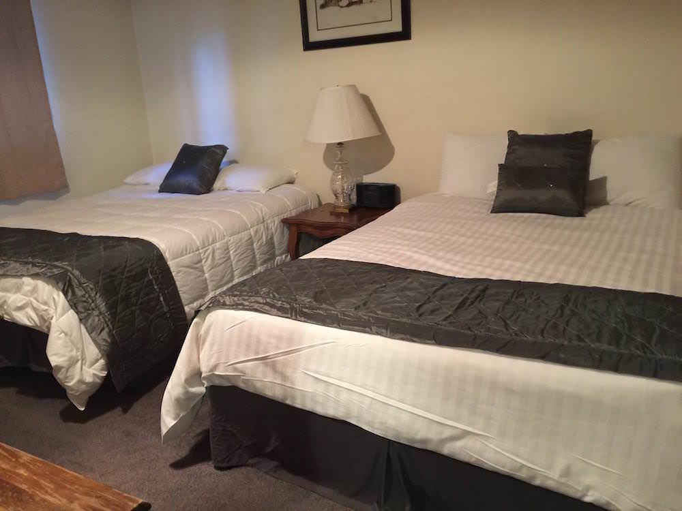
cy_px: 256
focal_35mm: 29
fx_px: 571
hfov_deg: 61.7
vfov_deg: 48.2
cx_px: 341
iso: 100
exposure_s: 1/4
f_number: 2.2
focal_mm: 4.2
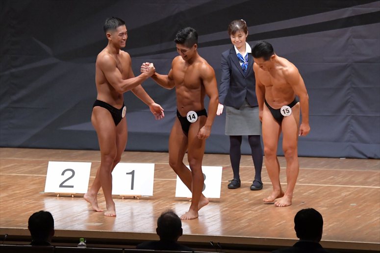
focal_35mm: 240
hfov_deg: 8.6
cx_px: 190
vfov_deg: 5.7
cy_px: 126
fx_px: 2532
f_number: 5.6
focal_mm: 160
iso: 8000
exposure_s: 1/400
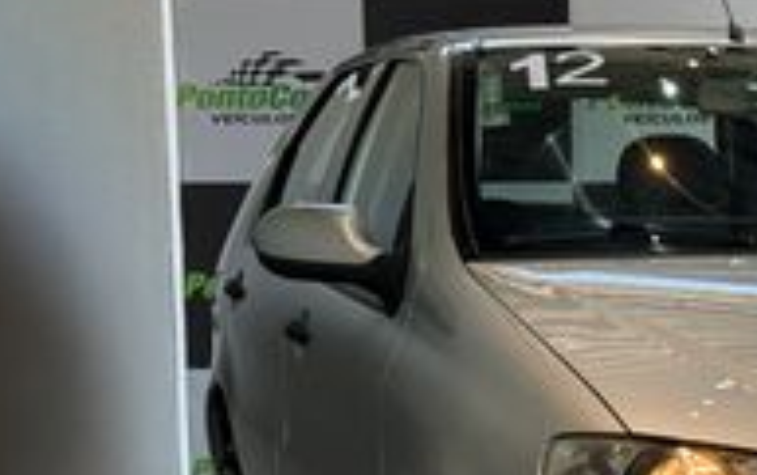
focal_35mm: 124
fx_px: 2560
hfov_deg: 16.3
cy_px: 455
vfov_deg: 10.5
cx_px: 835
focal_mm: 6.76
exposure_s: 1/147
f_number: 1.78
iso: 64
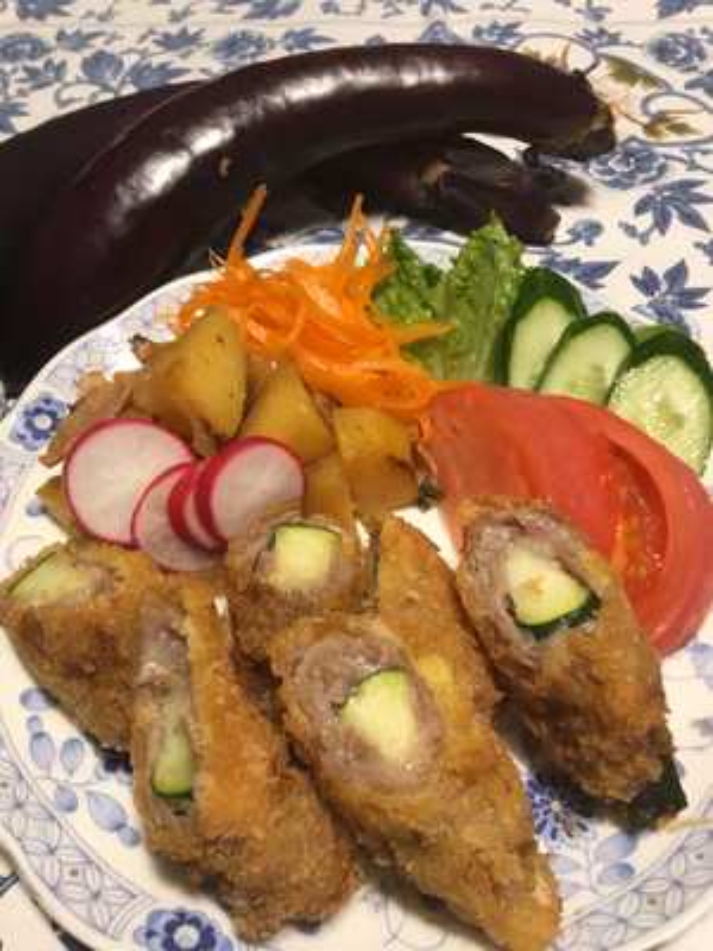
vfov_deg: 61.7
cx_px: 356
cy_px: 476
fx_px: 796
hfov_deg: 48.2
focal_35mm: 29
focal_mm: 4.15
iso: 80
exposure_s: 1/30
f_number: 2.2
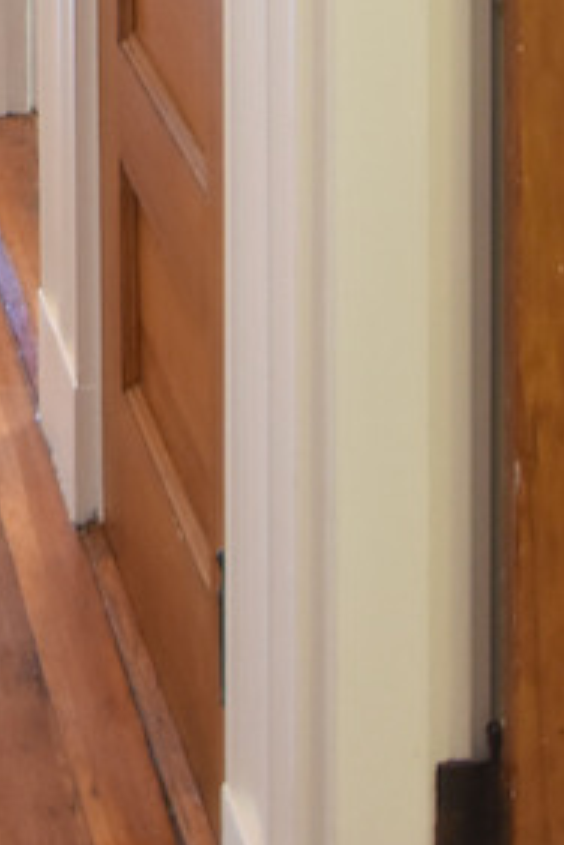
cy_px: -896
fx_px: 2403
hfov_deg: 12.3
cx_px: -423
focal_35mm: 102
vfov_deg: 15.5
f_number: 2.8
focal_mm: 15
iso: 1000
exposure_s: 1/125
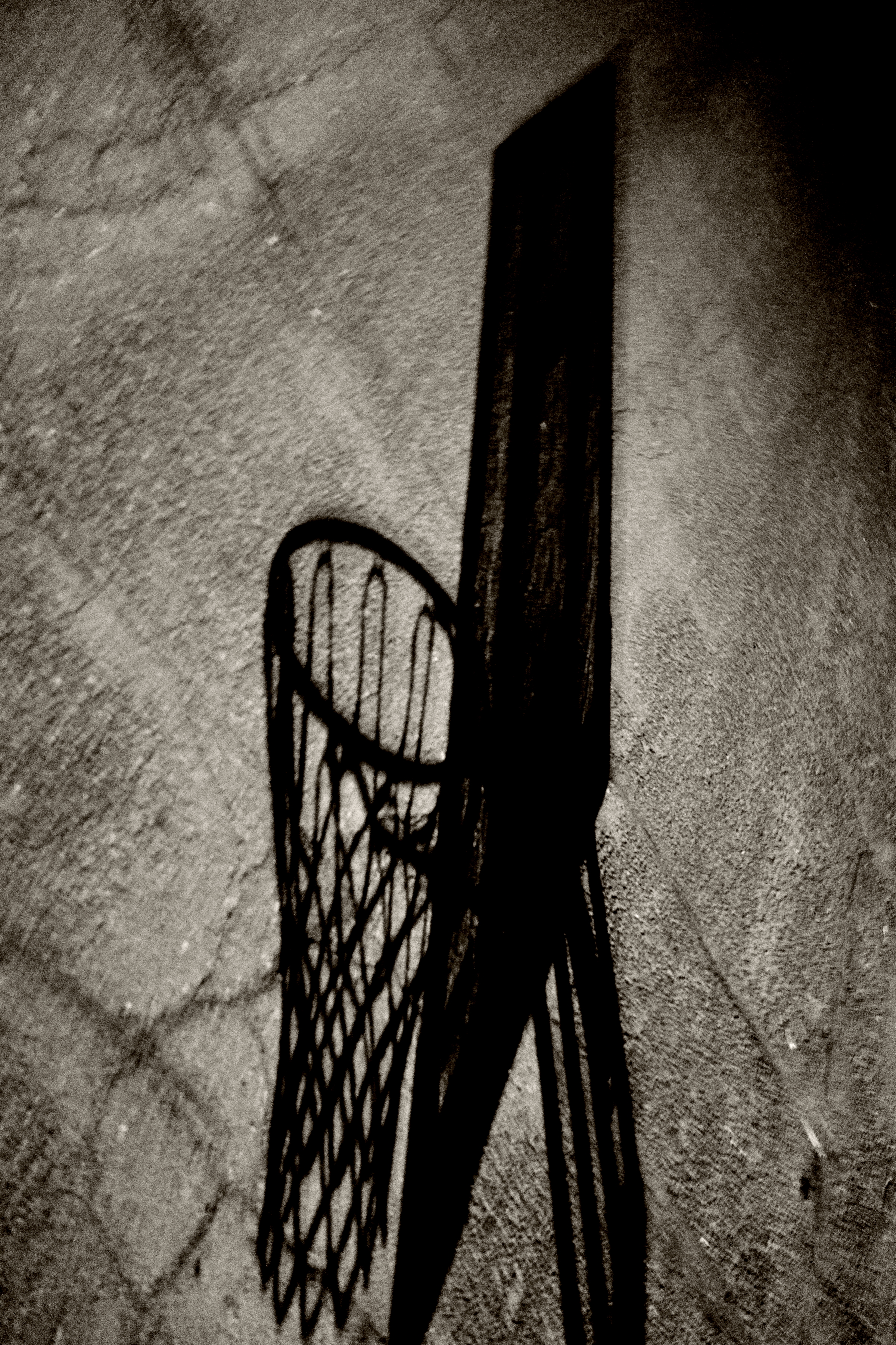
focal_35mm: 40
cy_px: 672
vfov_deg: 48.5
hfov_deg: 33.4
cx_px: 448
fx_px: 1493
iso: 6400
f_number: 2.8
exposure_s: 1/2
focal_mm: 26
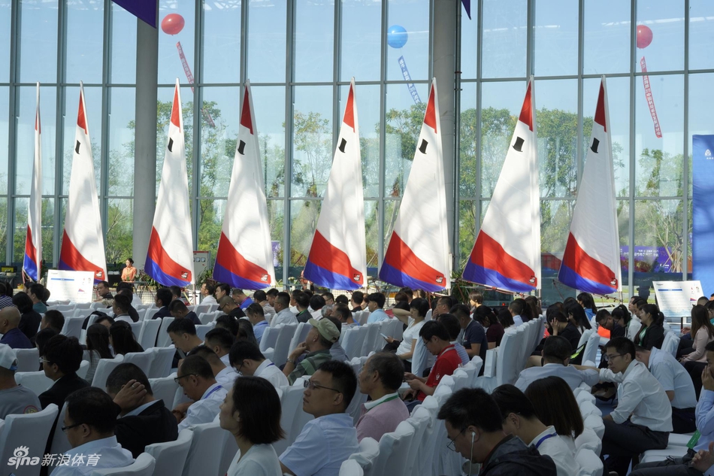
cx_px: 357
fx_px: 1091
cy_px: 238
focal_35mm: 55
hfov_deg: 36.3
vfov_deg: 24.6
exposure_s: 1/60
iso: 500
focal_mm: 55
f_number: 18
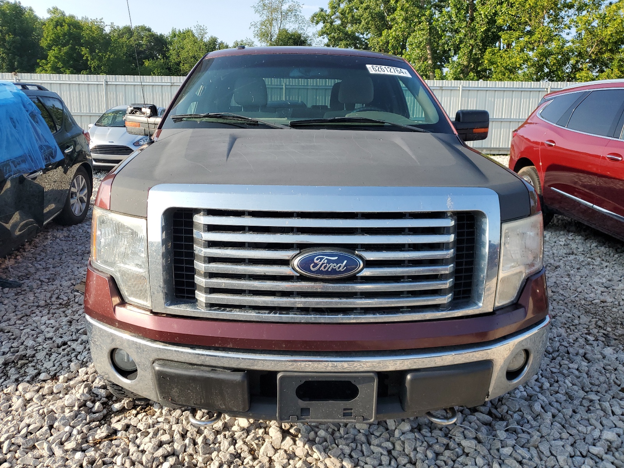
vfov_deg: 53.1
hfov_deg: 67.3
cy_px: 234
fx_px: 469
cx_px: 312
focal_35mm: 26
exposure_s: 1/1429
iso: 50
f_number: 1.5
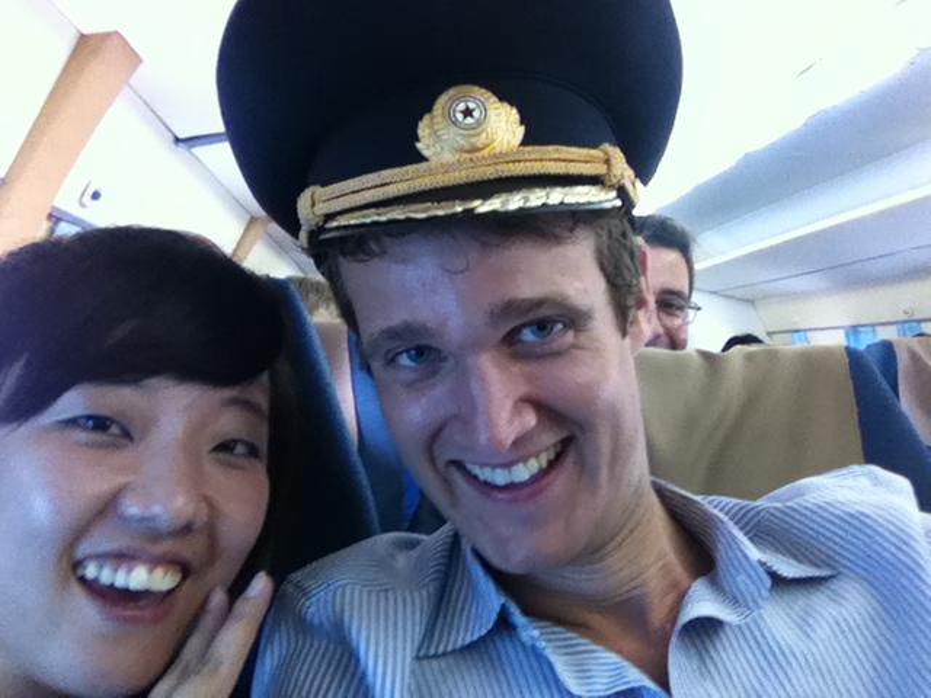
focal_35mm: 35
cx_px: 466
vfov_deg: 40.7
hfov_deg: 52.6
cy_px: 349
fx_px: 941
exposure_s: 1/30
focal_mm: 3.85
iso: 200
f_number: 2.4
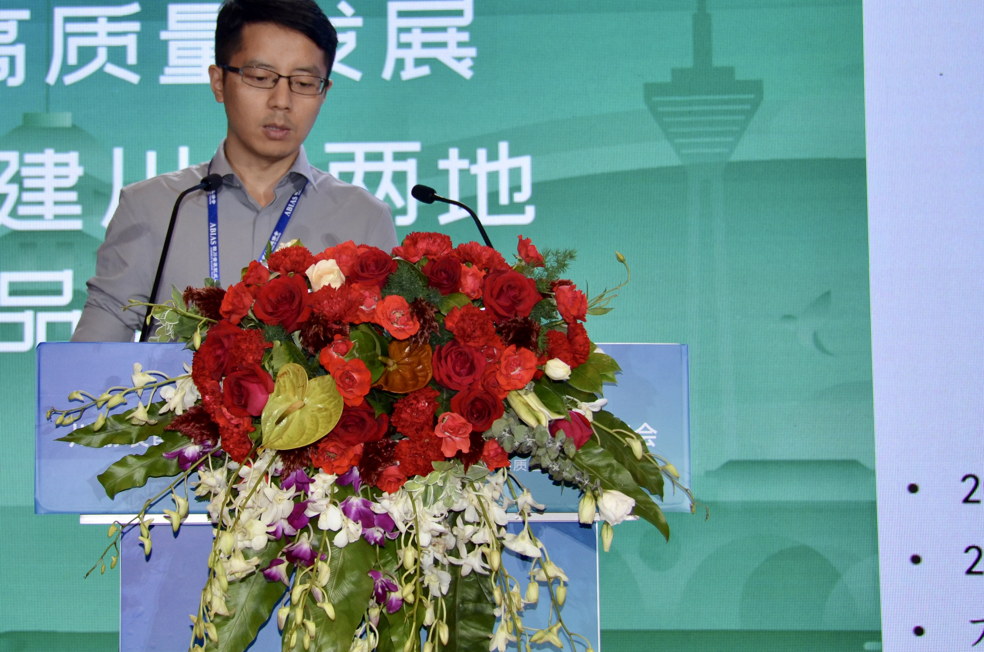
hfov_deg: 26.6
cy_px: 266
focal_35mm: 76
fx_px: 2073
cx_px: 361
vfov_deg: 17.9
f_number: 4
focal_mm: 32
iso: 400
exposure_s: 1/100
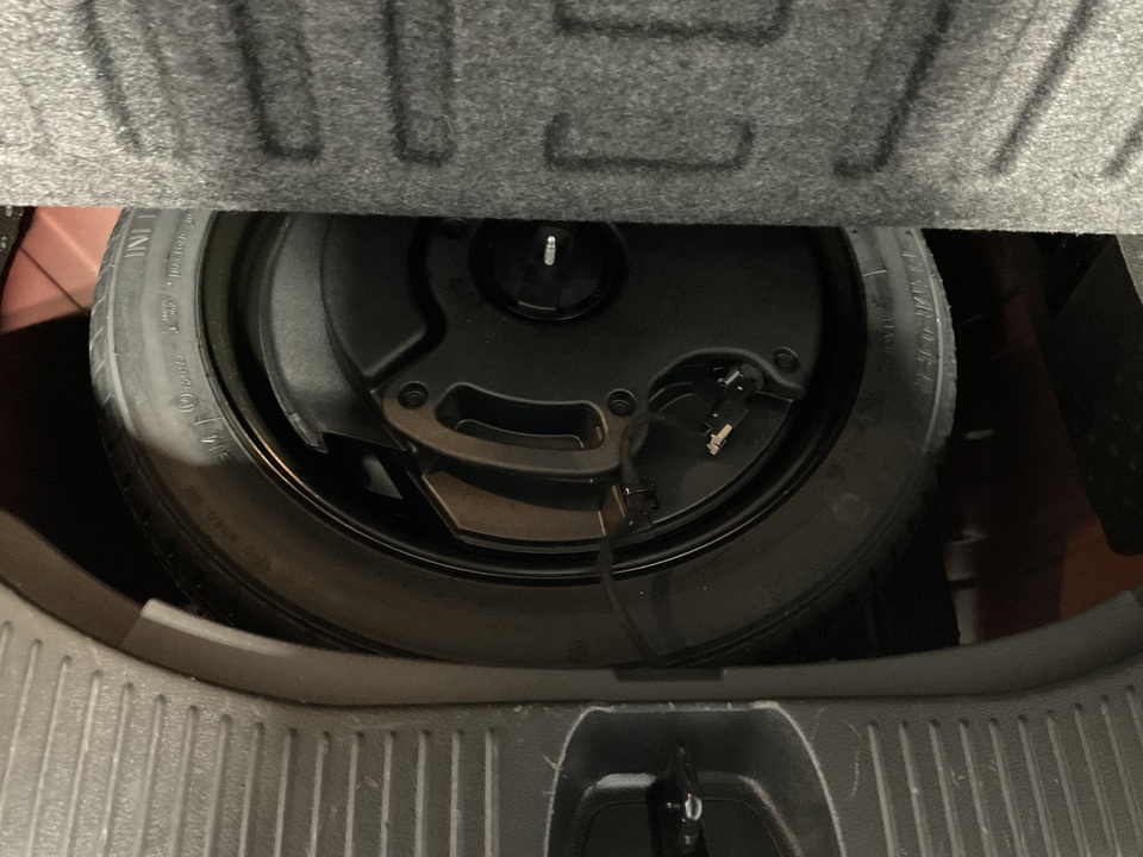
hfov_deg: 61.7
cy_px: 428
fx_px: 958
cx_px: 572
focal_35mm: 29
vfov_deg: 48.2
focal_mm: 3
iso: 640
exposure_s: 1/15
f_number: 1.8
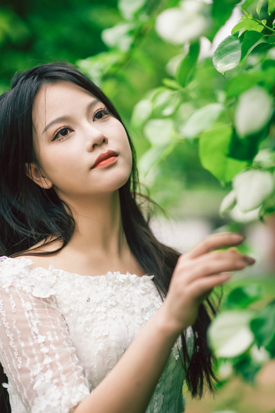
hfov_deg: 13.7
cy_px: 209
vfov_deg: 20.4
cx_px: 114
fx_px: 1146
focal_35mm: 100
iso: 400
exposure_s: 1/500
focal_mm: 85
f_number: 1.8
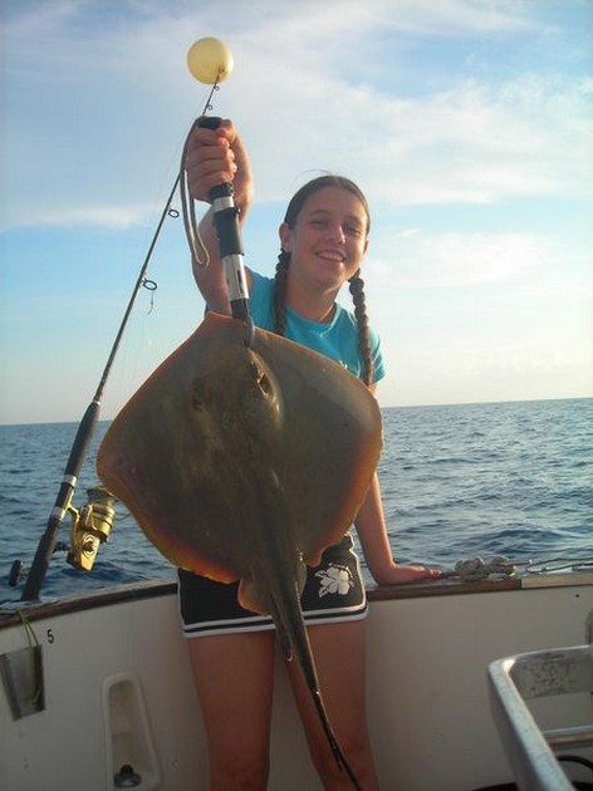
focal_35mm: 41
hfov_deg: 35.1
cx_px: 296
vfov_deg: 45.8
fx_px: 937
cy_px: 396
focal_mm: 6.8
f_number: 3.3
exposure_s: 1/353
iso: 50
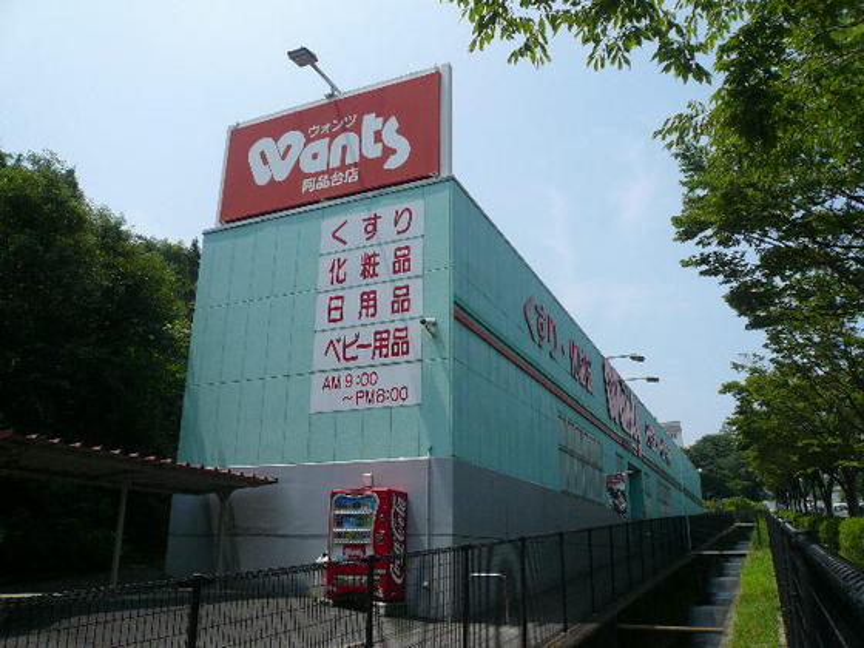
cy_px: 324
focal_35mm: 28
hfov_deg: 63.4
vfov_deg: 49.7
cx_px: 432
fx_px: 699
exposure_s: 1/320
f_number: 8
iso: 100
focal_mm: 4.6
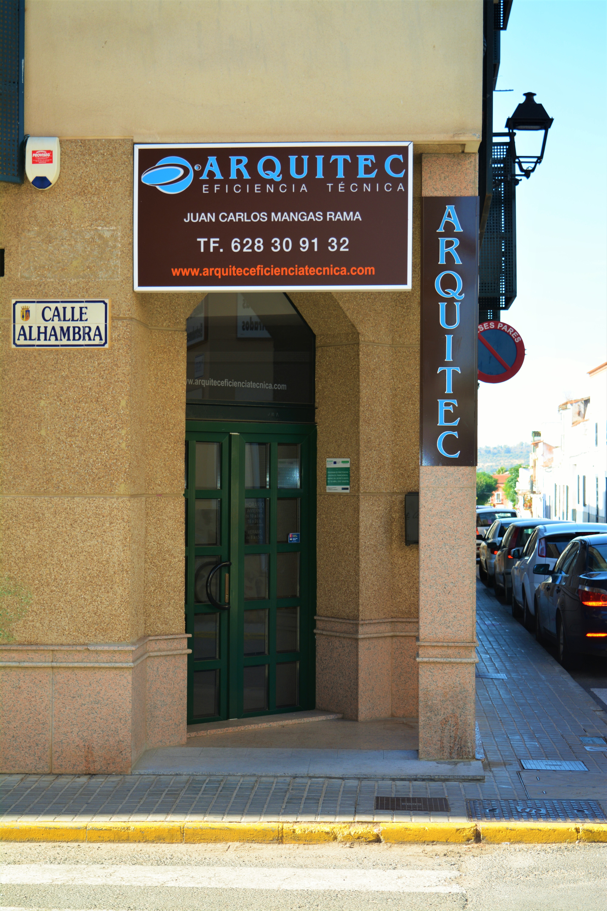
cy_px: 456
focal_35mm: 63
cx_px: 304
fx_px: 1593
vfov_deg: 31.9
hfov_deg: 21.6
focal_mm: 42
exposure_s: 1/125
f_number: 5.6
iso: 100
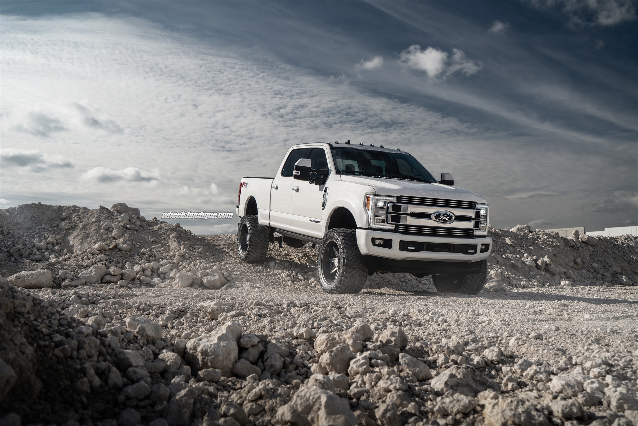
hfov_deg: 53.1
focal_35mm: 36
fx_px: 638
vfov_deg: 36.9
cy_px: 213
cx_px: 319
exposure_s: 1/400
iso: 100
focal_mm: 36
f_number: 5.6
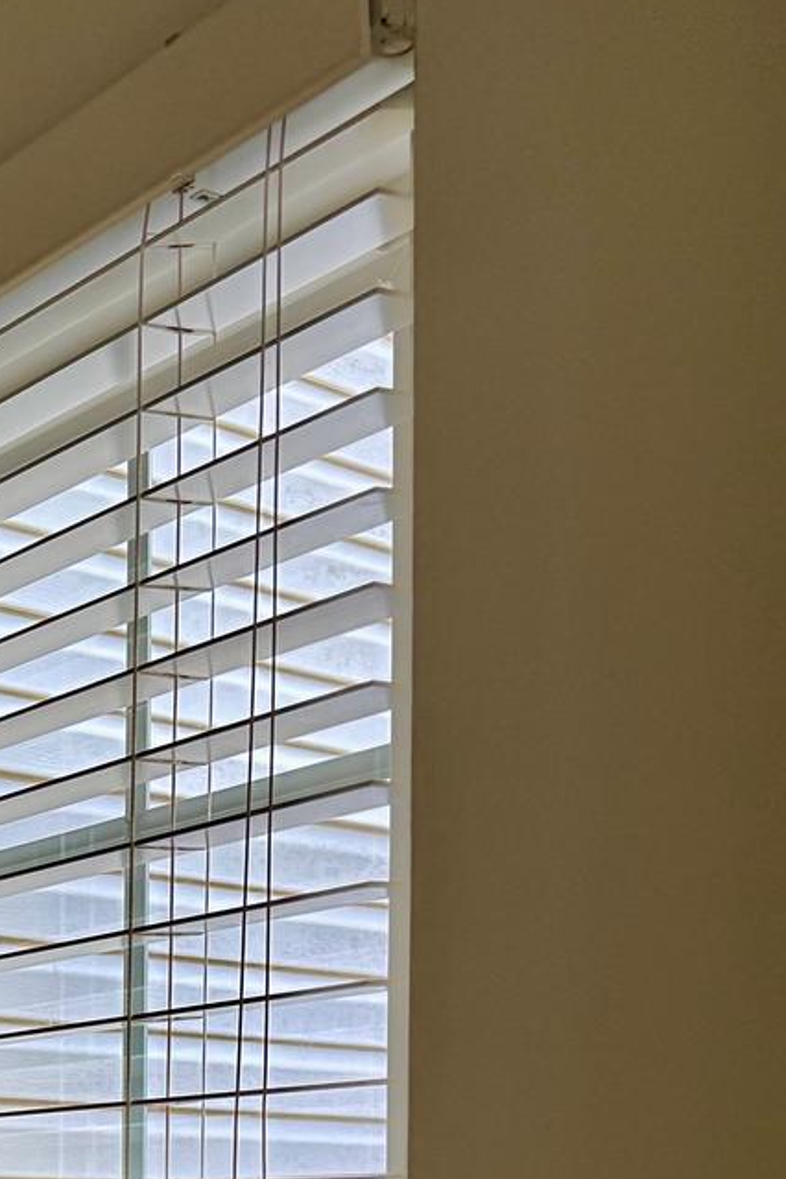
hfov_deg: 20.7
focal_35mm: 60
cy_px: 1251
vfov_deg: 30.4
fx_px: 1965
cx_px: -218
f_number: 1.78
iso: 125
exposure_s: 1/121
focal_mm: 6.76
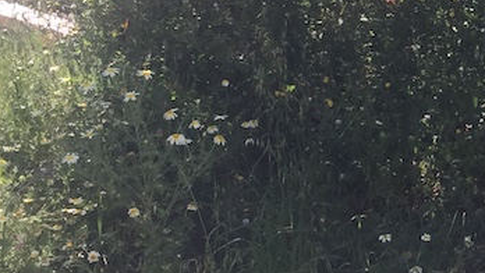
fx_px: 1402
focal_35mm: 109
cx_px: 700
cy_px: 56
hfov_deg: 17.8
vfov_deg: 11.1
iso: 32
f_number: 2.2
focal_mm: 4.15
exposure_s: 1/549
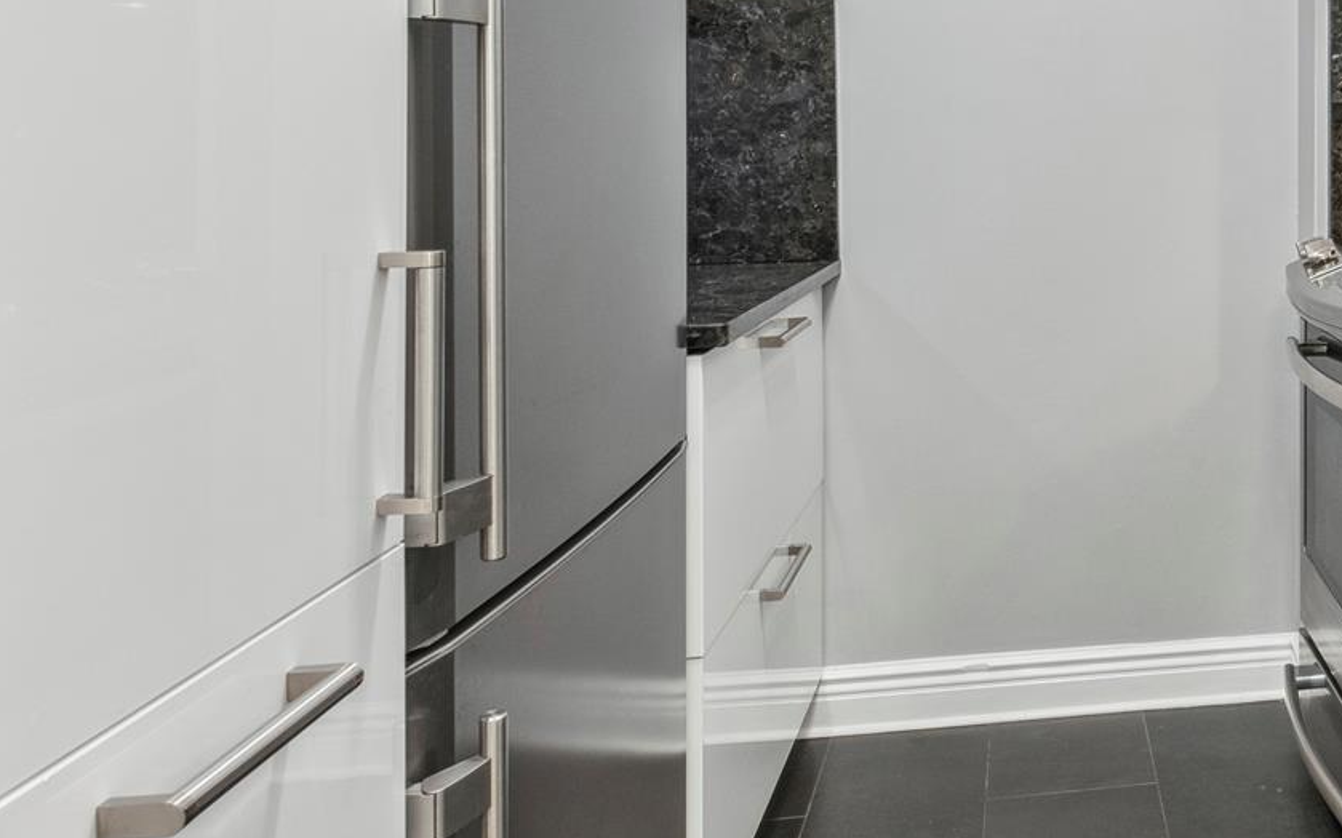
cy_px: 163
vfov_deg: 35.1
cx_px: 1224
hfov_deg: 49.0
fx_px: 1280
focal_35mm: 35
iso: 640
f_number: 14
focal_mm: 15
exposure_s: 1/4
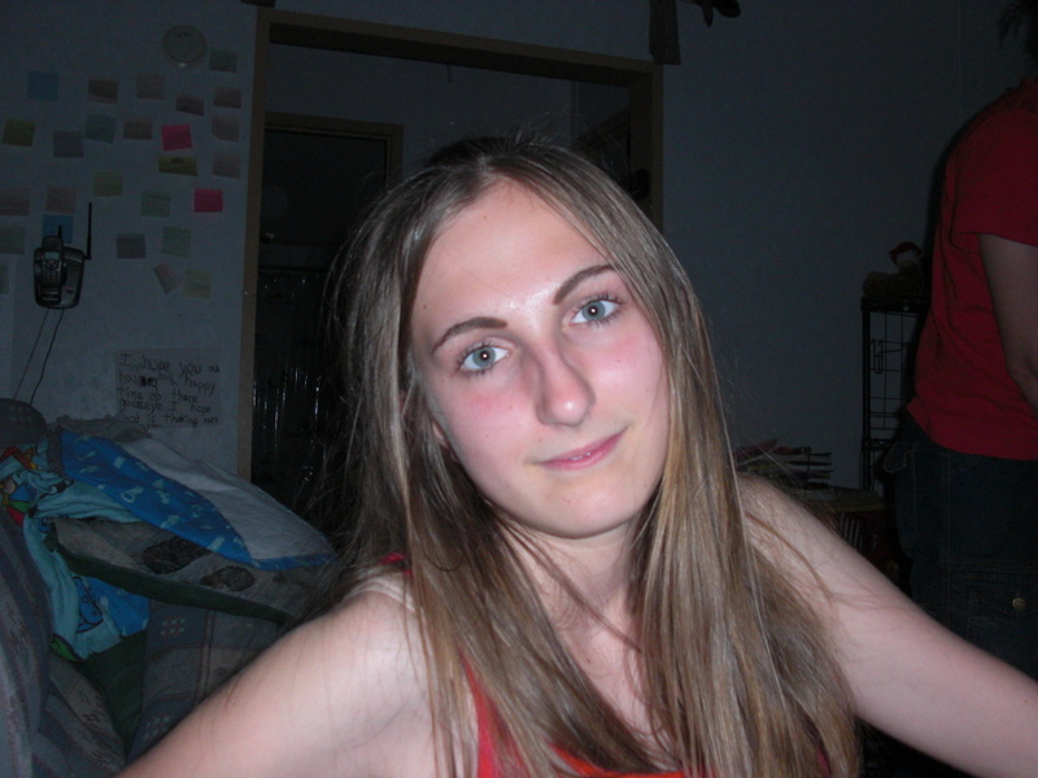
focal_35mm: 36
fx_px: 1080
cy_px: 389
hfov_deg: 51.4
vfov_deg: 39.7
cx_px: 519
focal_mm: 6.3
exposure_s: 1/60
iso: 200
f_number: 2.8
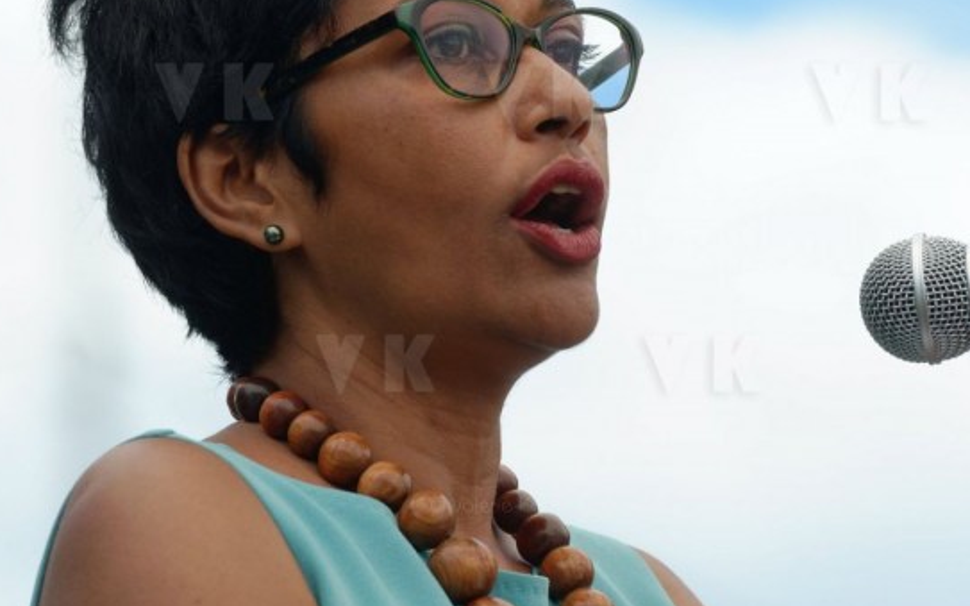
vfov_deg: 2.9
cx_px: 702
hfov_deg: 4.7
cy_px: 147
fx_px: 11892
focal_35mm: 450
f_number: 4.5
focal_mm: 200
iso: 100
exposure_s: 1/500
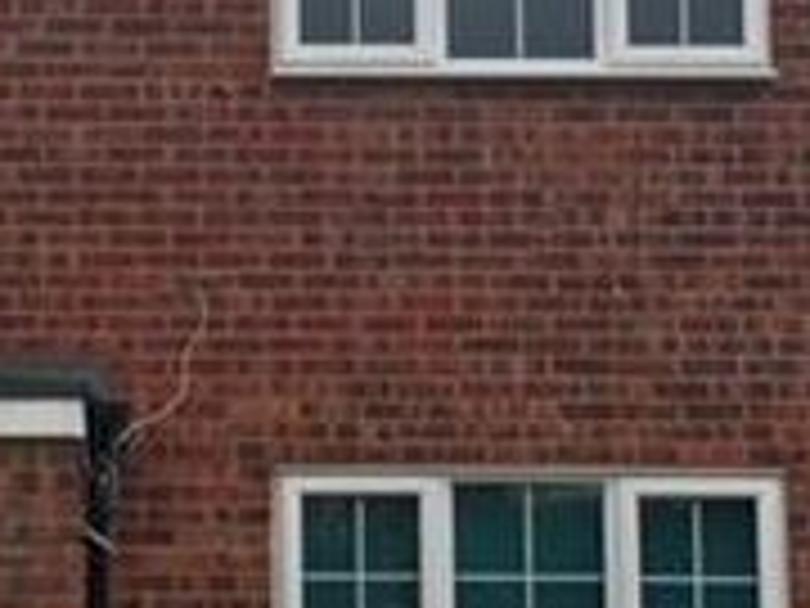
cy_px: 345
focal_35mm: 113
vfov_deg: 13.1
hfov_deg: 17.3
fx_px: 2644
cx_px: 158
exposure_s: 1/693
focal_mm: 4.15
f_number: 2.2
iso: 25
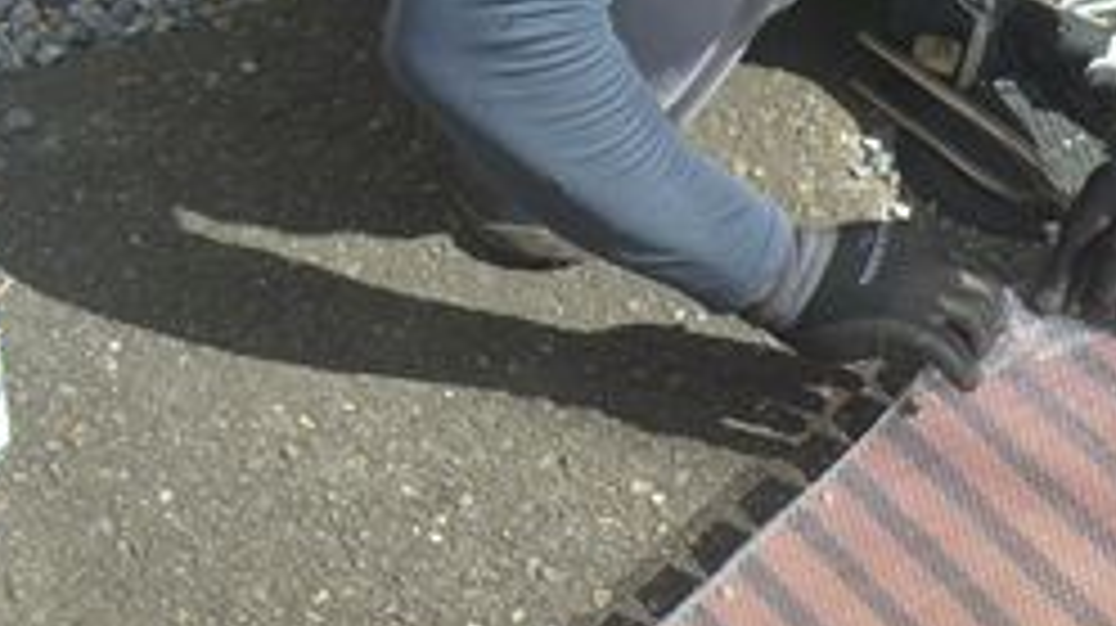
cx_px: 1233
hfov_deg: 19.2
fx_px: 3164
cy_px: 680
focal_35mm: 107
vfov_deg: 11.1
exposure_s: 1/200
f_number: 5.6
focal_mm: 7.9
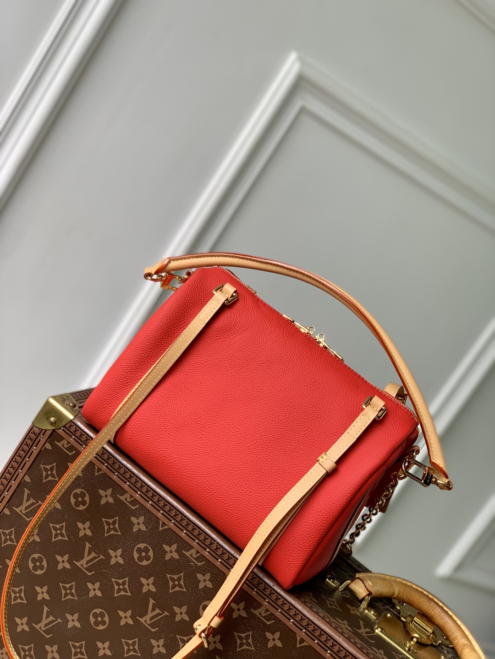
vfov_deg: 36.8
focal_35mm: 52
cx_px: 248
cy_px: 330
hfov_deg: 28.0
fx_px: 991
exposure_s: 1/122
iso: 16
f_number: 2.4
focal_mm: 6
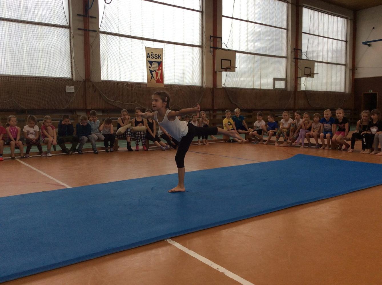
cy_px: 142
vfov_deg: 44.0
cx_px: 191
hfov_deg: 56.9
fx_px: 353
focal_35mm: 32
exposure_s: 1/100
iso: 40
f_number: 2.4
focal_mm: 3.3
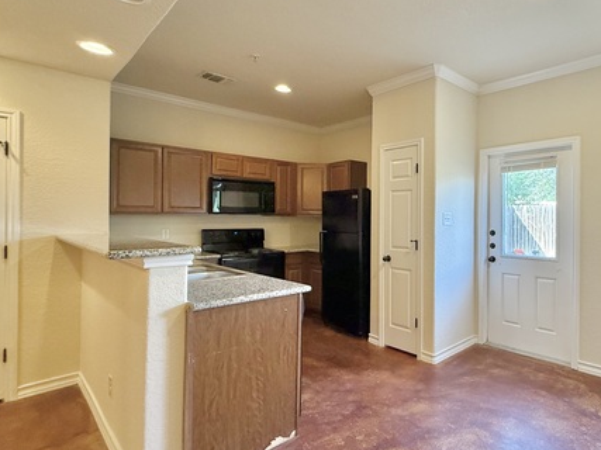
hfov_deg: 75.2
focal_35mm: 21
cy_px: 218
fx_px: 364
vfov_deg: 63.4
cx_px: 424
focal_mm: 2.22
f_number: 2.2
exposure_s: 1/120
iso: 400
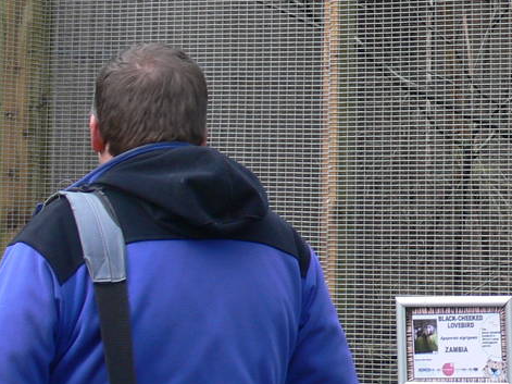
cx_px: 694
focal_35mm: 119
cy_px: -63
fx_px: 1760
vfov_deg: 12.2
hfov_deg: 15.6
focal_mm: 7.4
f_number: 4
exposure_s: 1/80
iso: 80
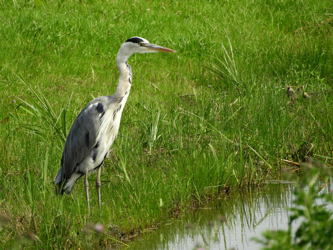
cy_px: 125
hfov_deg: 2.5
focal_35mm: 800
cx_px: 166
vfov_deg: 1.9
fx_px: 7697
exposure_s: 1/400
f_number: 5.6
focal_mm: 143.3
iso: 100
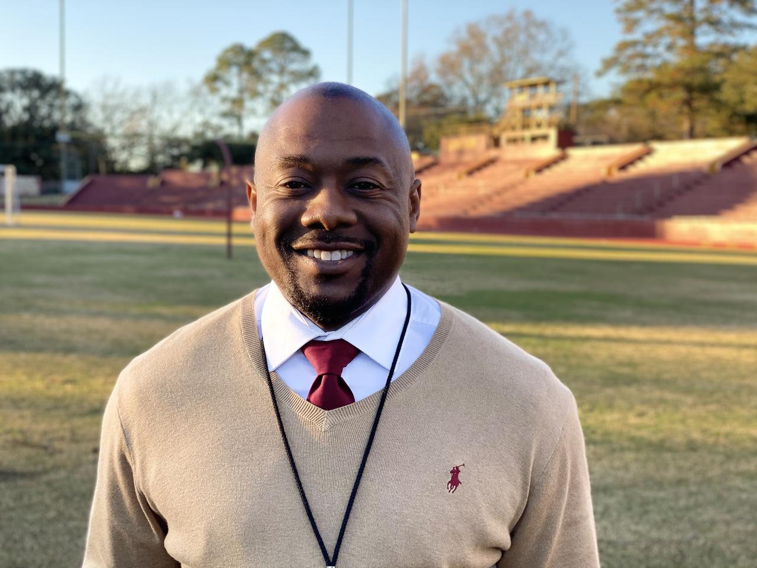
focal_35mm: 52
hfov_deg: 36.8
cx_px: 378
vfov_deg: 28.0
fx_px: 1137
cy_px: 284
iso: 20
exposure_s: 1/123
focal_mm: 6
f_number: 2
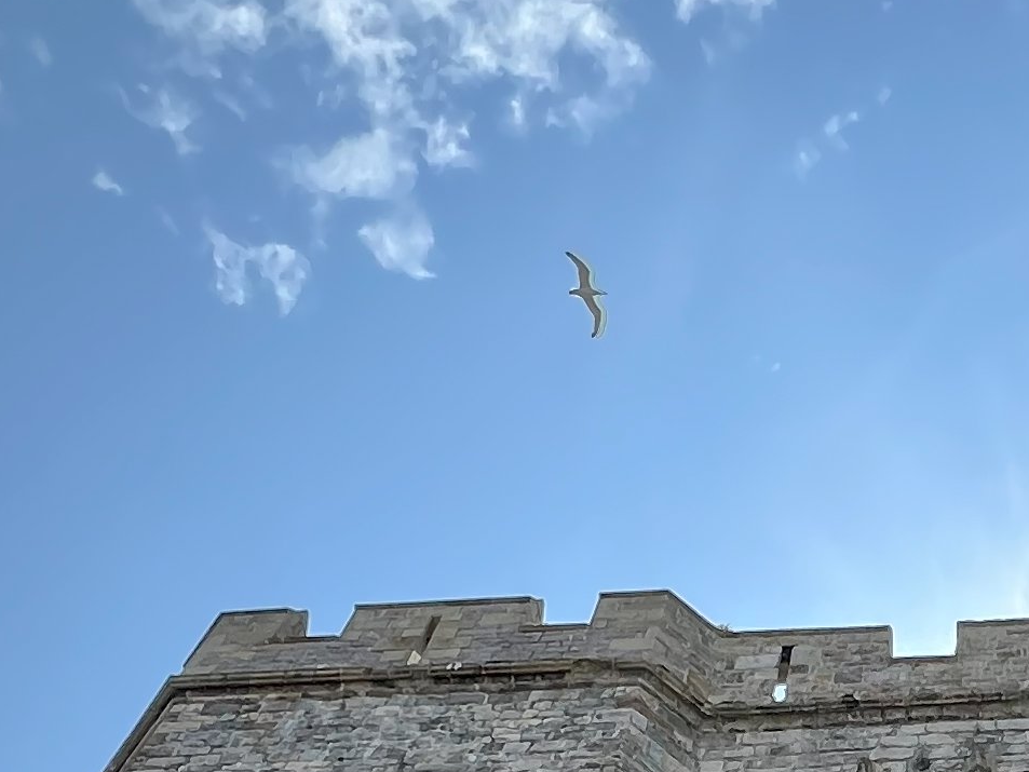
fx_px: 1635
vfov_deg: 22.9
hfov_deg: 33.0
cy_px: 1067
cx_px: 946
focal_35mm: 55
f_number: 1.8
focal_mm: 1.57
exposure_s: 1/803
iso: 32
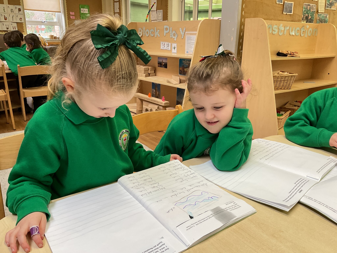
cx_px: 168
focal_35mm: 29
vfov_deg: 48.2
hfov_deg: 61.7
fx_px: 282
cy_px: 126
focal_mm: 3
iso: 50
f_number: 1.8
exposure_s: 1/50
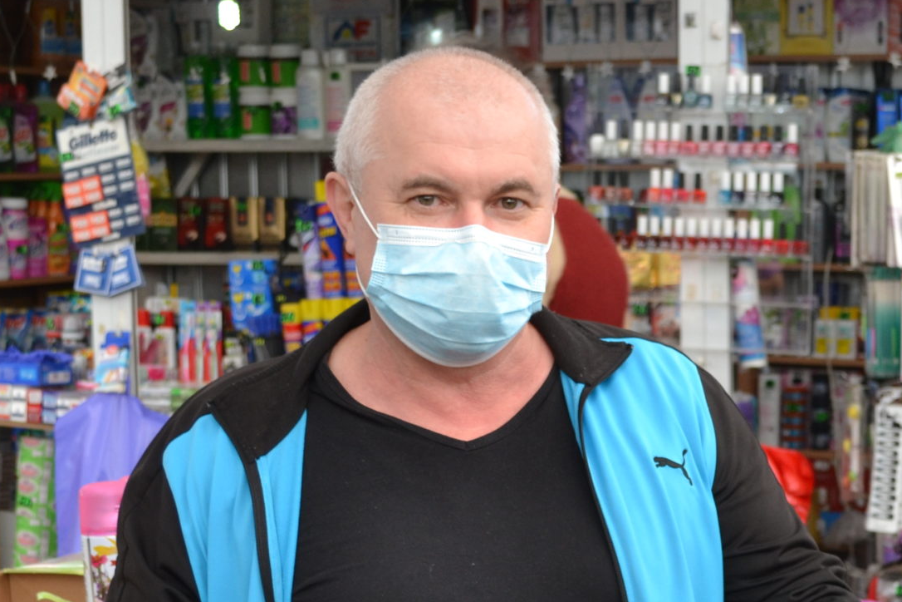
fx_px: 2480
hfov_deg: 20.3
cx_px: 761
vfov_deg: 13.7
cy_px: 567
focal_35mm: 99
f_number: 5
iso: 400
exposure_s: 1/100
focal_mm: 28
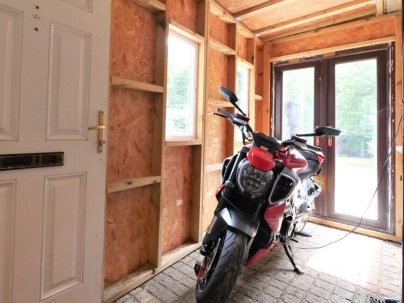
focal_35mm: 19
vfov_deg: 68.0
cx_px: 156
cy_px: 121
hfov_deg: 83.3
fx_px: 222
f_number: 4
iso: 640
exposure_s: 1/60
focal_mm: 7
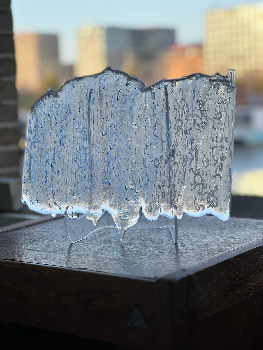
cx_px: 132
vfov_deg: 25.3
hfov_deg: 19.1
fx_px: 780
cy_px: 175
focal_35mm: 77
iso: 40
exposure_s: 1/121
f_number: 2.8
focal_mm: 9
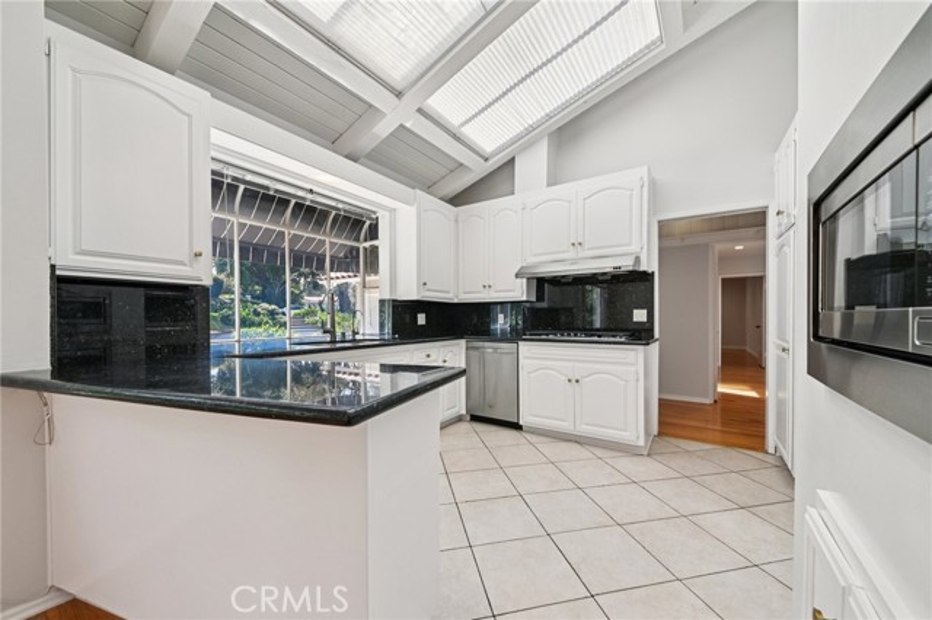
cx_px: 466
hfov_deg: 108.4
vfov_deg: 85.4
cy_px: 310
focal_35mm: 13
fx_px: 336
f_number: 8
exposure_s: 1/30
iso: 250
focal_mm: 13
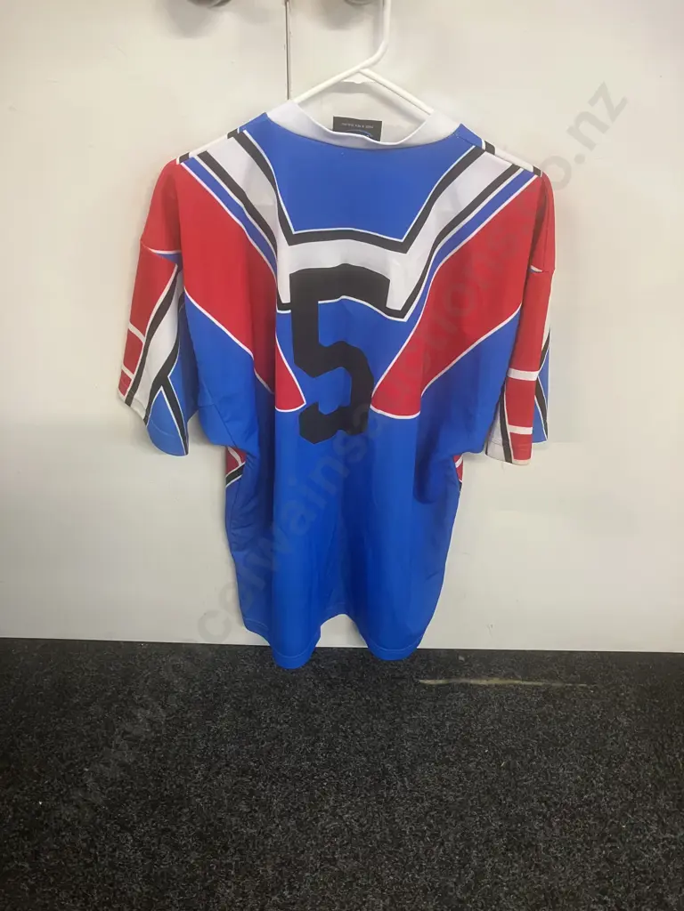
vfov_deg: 63.4
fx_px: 738
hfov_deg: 49.7
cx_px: 342
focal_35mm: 28
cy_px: 456
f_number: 1.8
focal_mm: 3.99
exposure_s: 1/50
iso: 200
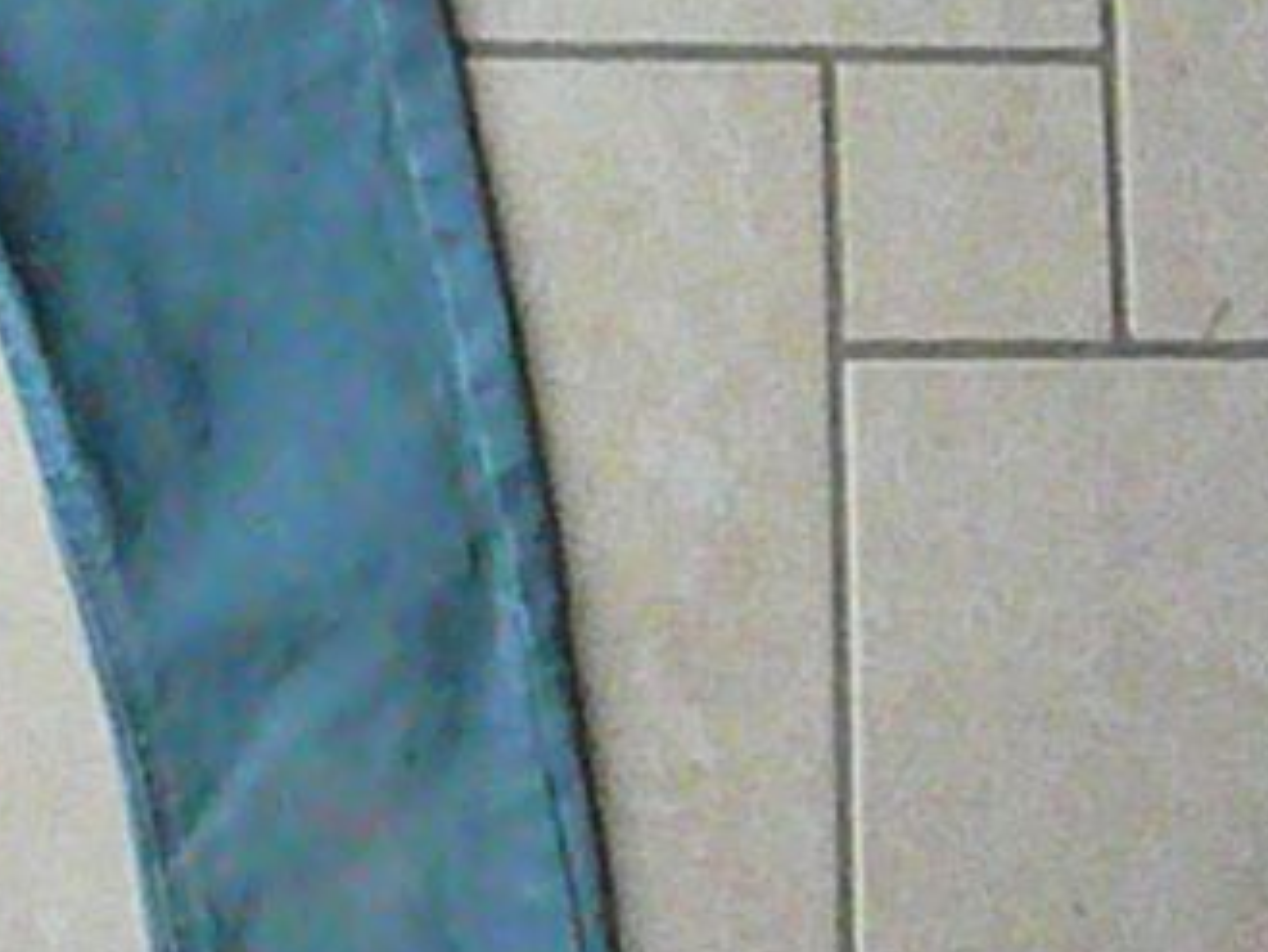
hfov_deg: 21.9
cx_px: -96
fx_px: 3115
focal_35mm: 85
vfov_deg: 17.1
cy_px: 66
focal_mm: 4.6
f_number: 8
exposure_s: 1/200
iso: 3200
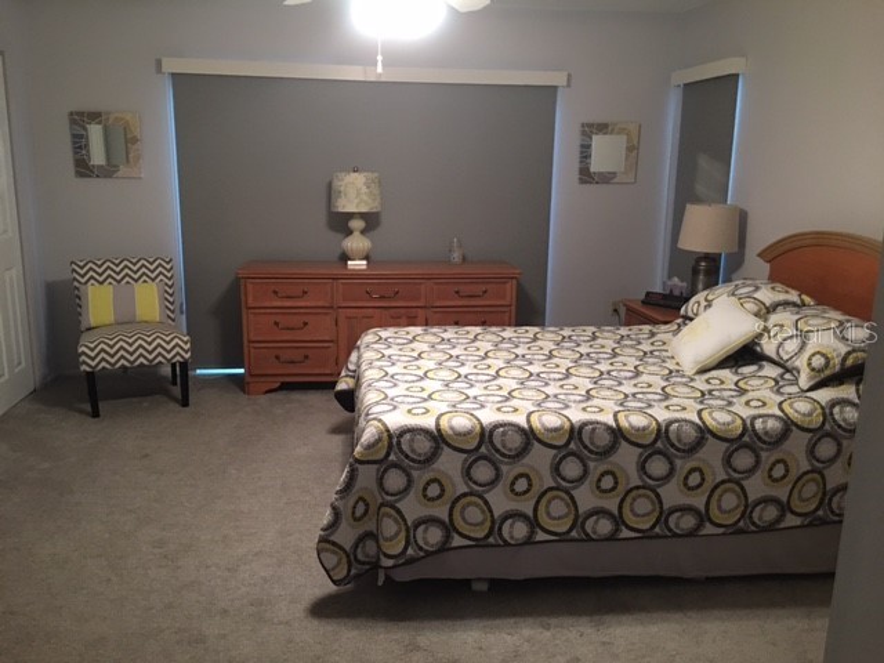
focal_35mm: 29
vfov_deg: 48.2
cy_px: 332
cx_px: 442
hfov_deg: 61.7
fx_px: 741
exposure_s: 1/15
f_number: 2.2
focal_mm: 4.15
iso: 100
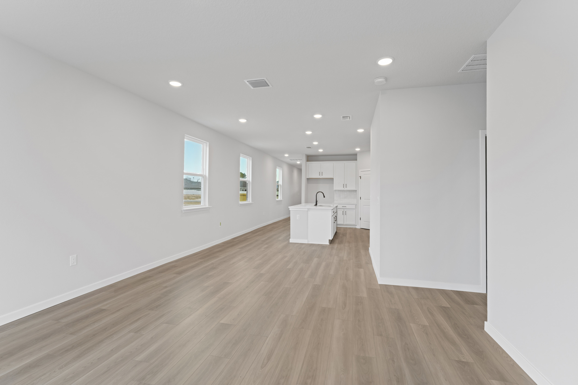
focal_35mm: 16
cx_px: 289
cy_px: 192
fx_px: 258
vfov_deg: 73.4
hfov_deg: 96.4
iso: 320
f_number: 9
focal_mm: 16.1
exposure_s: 1/8
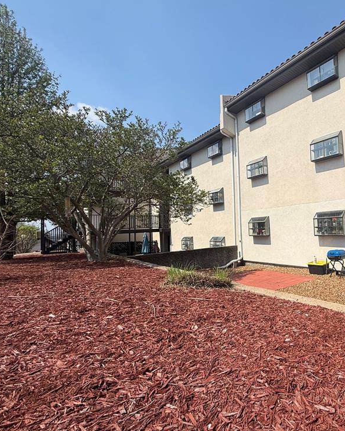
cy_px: 215
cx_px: 283
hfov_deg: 63.7
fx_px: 242
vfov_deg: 83.3
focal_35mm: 19
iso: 50
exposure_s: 1/3663
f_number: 2.2
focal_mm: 2.22
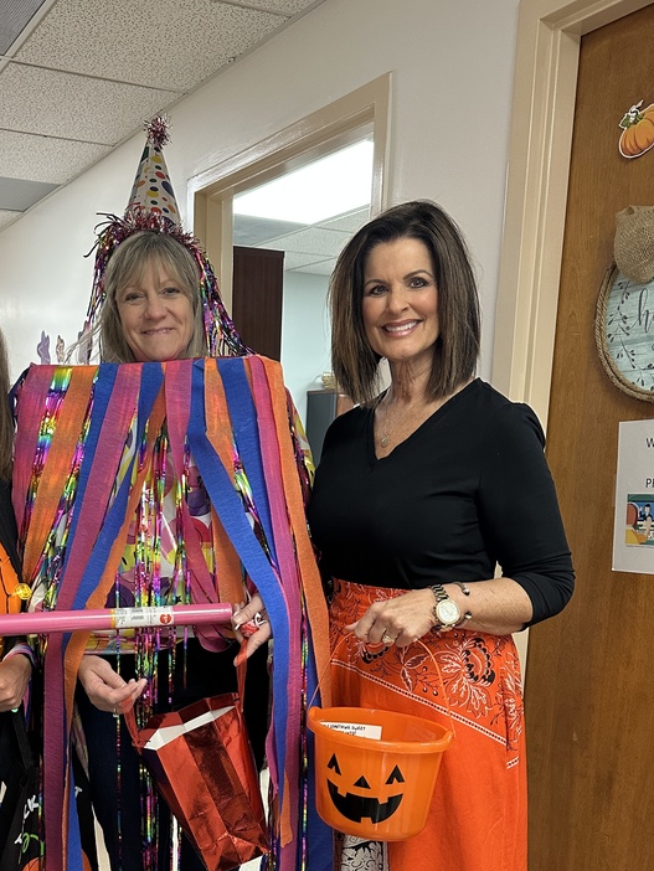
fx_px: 881
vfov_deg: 51.2
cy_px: 609
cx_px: 187
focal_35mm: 35
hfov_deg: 39.9
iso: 320
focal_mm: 6.86
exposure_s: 1/60
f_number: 1.78
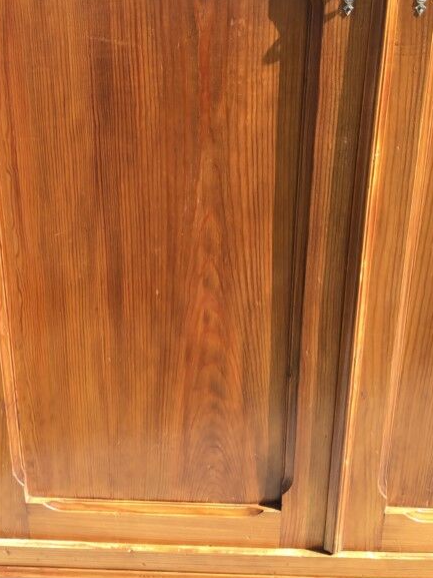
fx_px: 717
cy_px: 189
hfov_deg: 33.4
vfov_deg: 43.2
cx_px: 158
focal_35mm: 43
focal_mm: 3.3
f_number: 2.4
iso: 25
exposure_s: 1/240
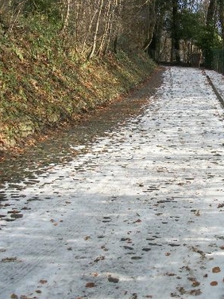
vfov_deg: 37.4
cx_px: 169
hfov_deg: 28.1
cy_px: 121
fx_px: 440
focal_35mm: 51
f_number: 2.9
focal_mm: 5.7
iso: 80
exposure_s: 1/320
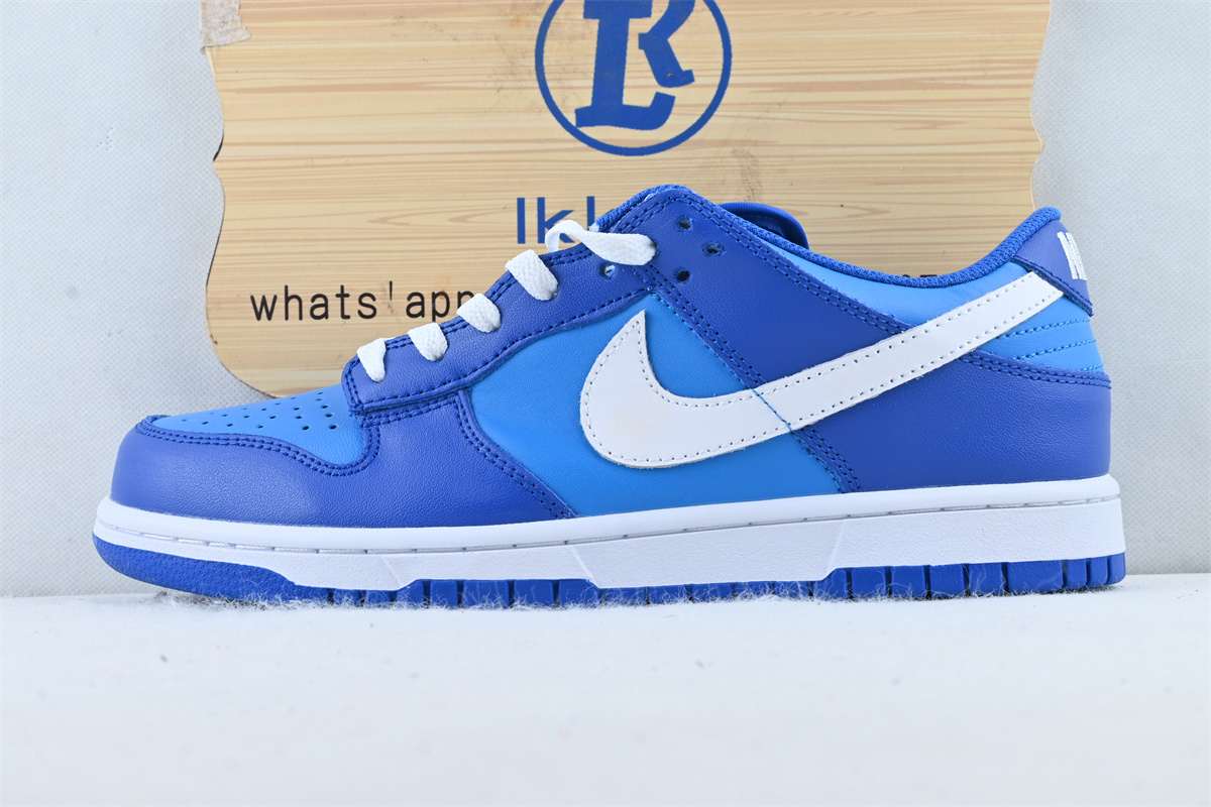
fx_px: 1816
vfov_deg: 25.1
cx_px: 606
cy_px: 404
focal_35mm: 54
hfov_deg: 36.9
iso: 100
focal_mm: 36
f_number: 10
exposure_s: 1/13
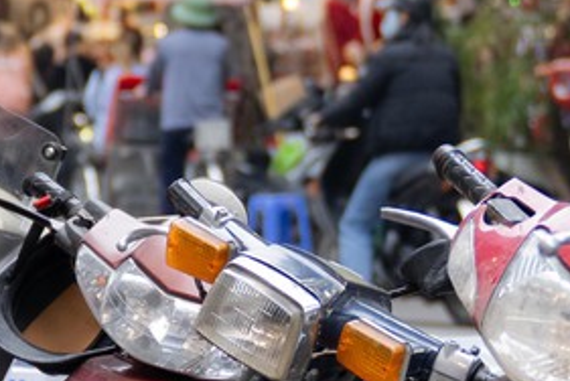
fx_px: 5294
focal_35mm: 334
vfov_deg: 4.1
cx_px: -288
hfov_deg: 6.1
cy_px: 222
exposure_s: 1/250
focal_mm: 47
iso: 250
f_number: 2.8
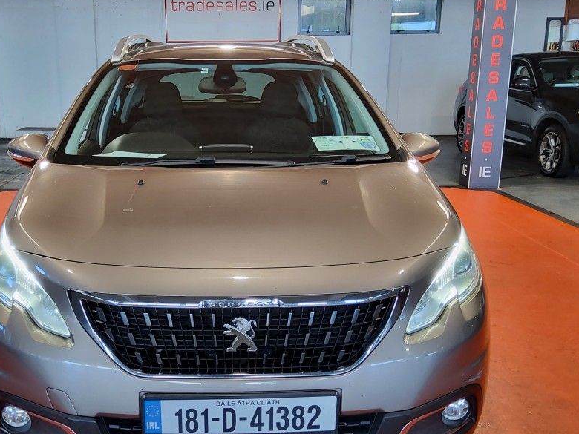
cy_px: 257
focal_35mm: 40
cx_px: 235
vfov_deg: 35.8
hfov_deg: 46.6
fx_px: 669
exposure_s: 1/50
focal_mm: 3.08
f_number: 2
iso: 200
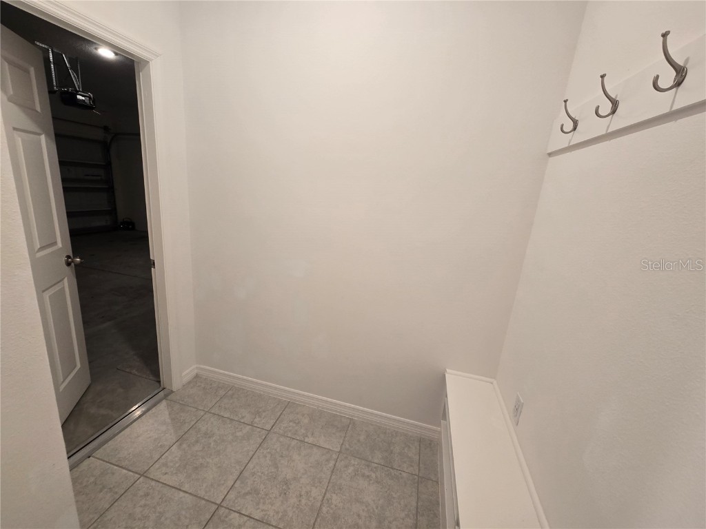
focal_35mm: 13
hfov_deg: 106.2
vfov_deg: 89.9
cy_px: 264
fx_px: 265
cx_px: 353
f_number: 2.2
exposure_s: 1/60
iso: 125
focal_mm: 2.2
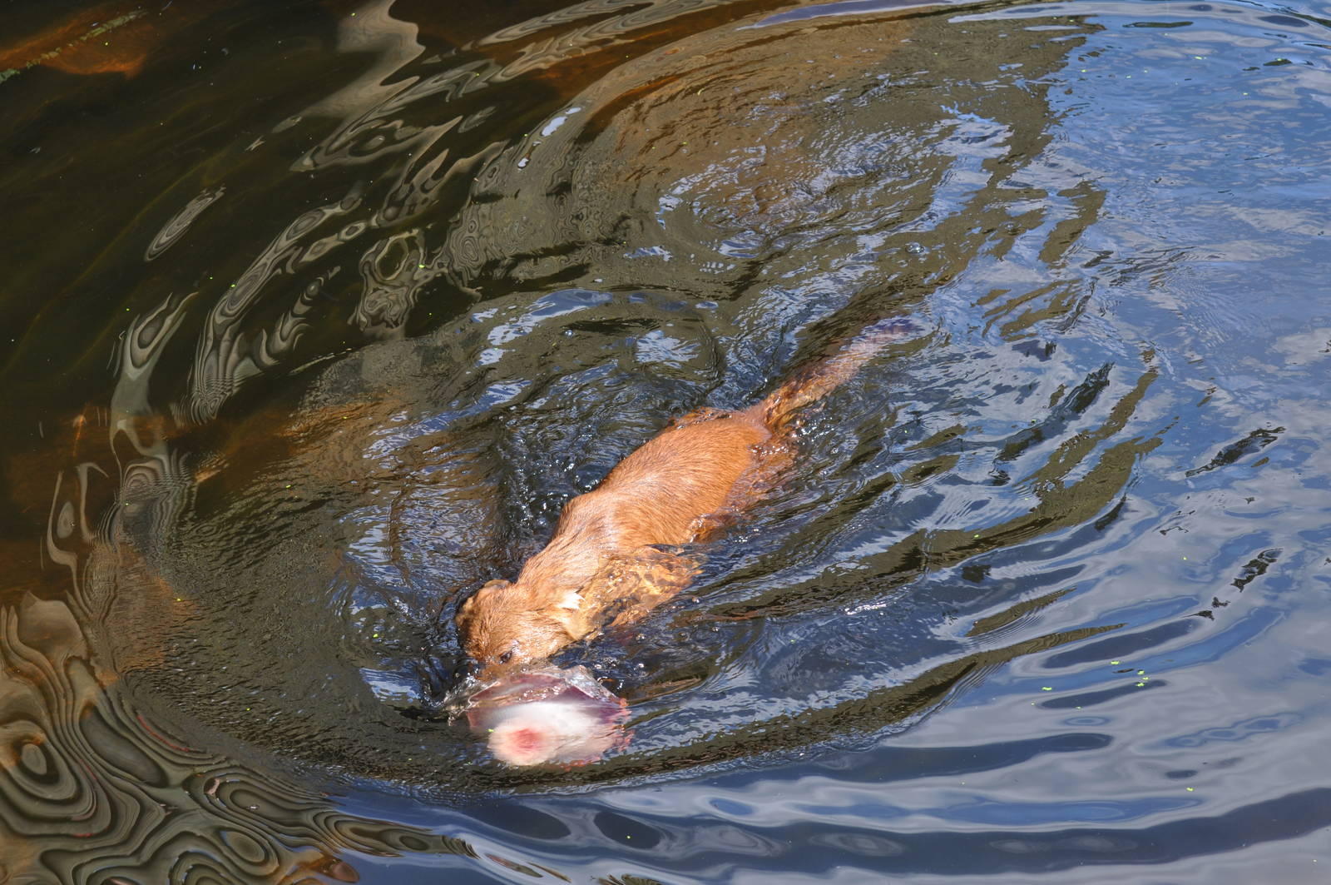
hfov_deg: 17.1
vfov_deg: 11.4
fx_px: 4432
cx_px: 666
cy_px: 442
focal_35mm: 120
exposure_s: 1/200
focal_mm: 80
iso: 200
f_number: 7.1
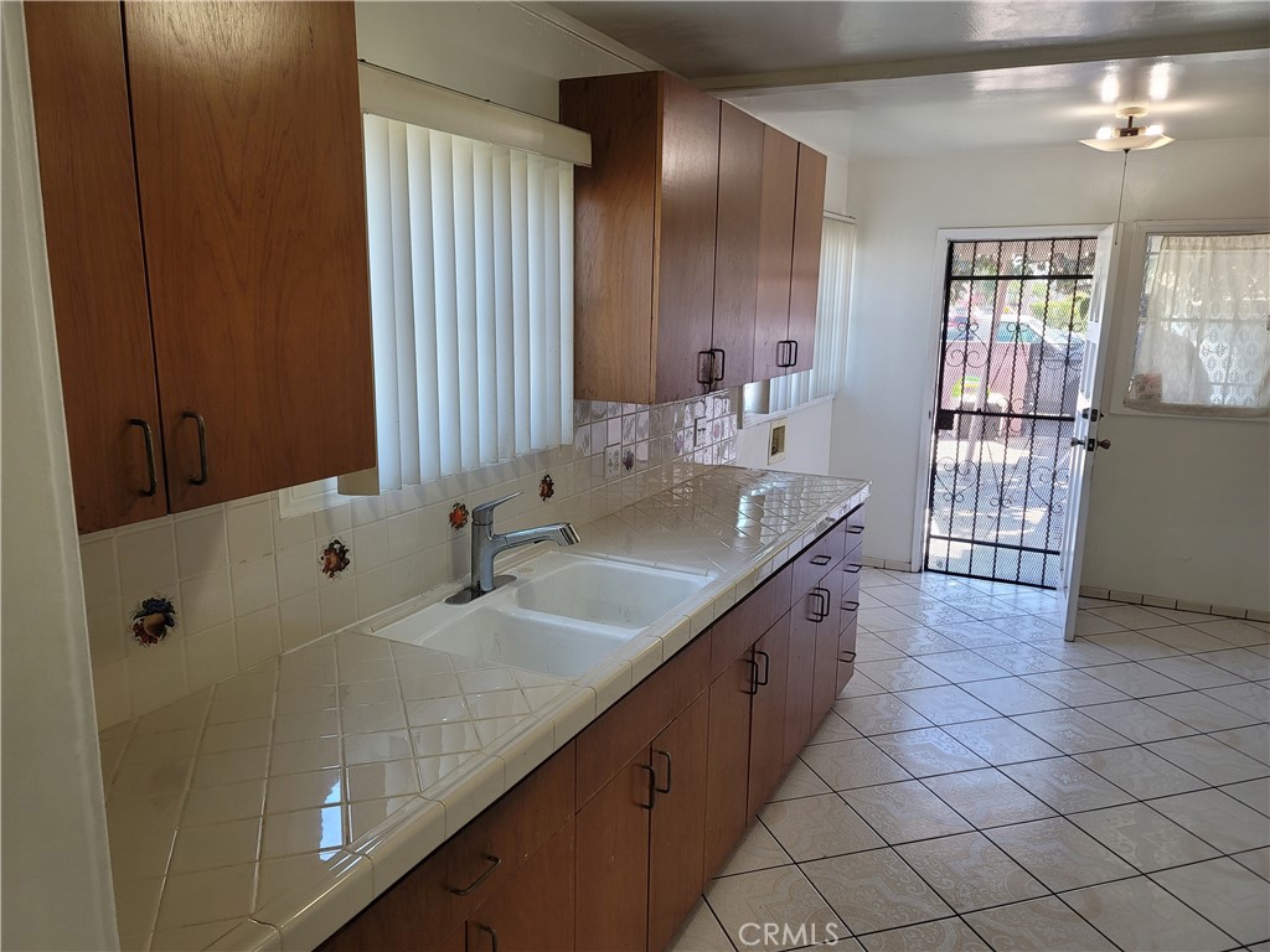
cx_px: 635
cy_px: 476
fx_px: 917
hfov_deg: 69.4
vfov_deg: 54.9
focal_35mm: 25
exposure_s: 1/120
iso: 200
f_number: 1.8
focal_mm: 7
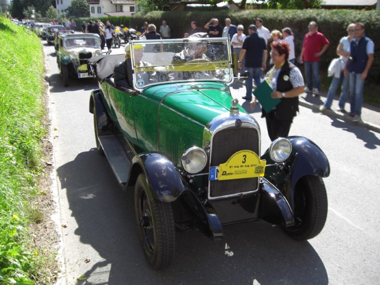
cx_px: 190
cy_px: 142
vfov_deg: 37.7
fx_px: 417
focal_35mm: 38
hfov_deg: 49.0
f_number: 2.7
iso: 64
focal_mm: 6.2
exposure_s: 1/500
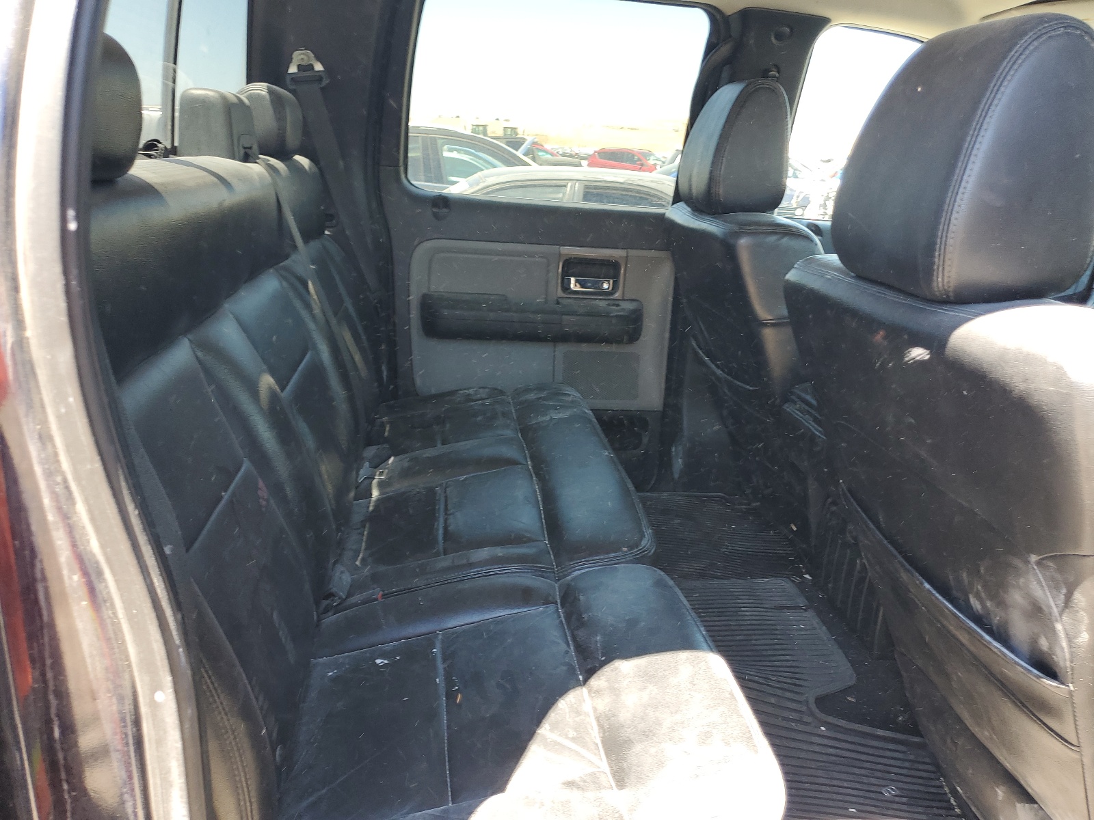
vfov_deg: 53.1
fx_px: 822
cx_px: 547
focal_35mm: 26
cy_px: 410
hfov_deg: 67.3
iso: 50
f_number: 1.5
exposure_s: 1/152
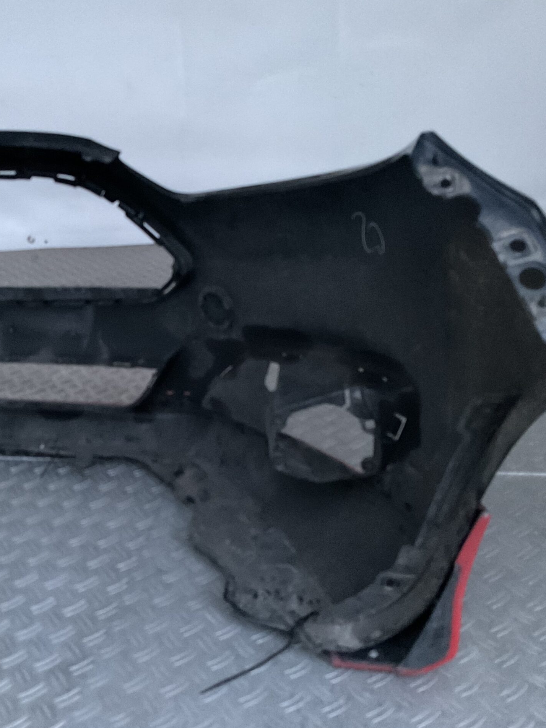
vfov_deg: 47.9
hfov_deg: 36.3
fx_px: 820
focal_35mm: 39
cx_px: 166
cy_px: 366
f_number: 1.8
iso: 500
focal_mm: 3
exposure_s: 1/20
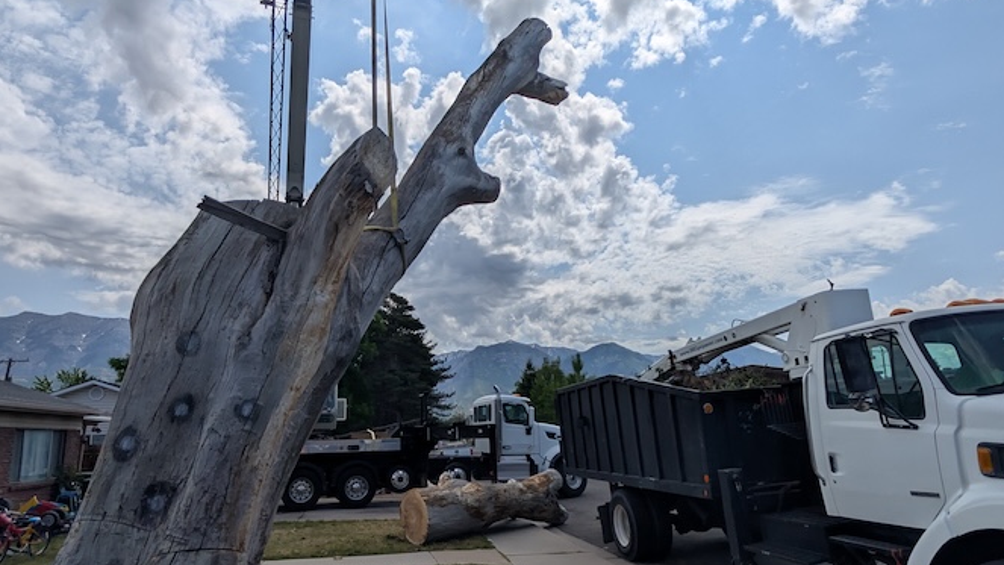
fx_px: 559
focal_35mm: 21
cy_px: 323
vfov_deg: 53.4
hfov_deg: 83.8
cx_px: 482
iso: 47
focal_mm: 2.02
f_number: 1.7
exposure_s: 1/8197
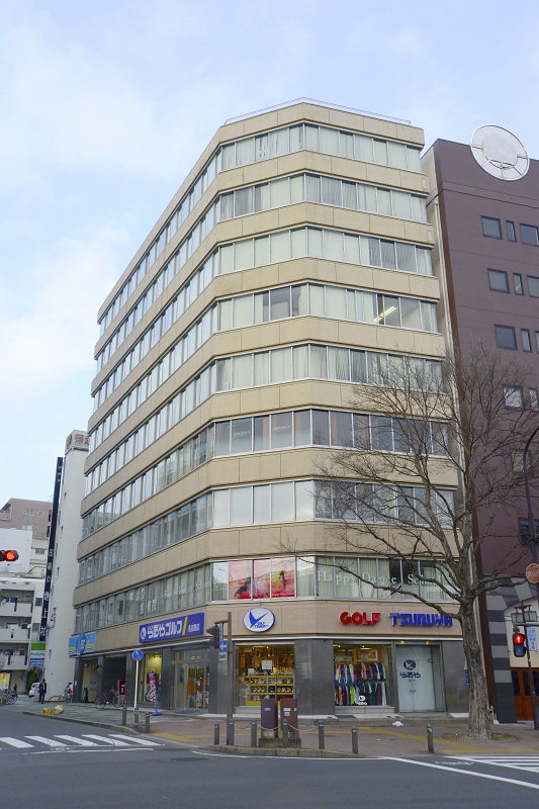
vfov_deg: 55.8
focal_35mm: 34
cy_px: 404
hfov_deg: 38.9
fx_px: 764
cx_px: 270
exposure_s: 1/250
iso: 400
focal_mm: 34
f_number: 9
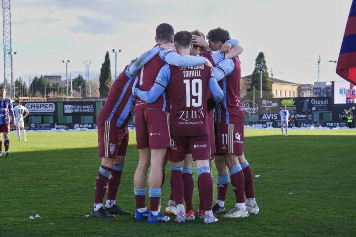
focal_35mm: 92
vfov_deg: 14.9
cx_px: 178
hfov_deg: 22.3
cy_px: 118
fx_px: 905
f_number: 6.3
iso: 1000
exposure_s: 1/640
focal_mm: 61
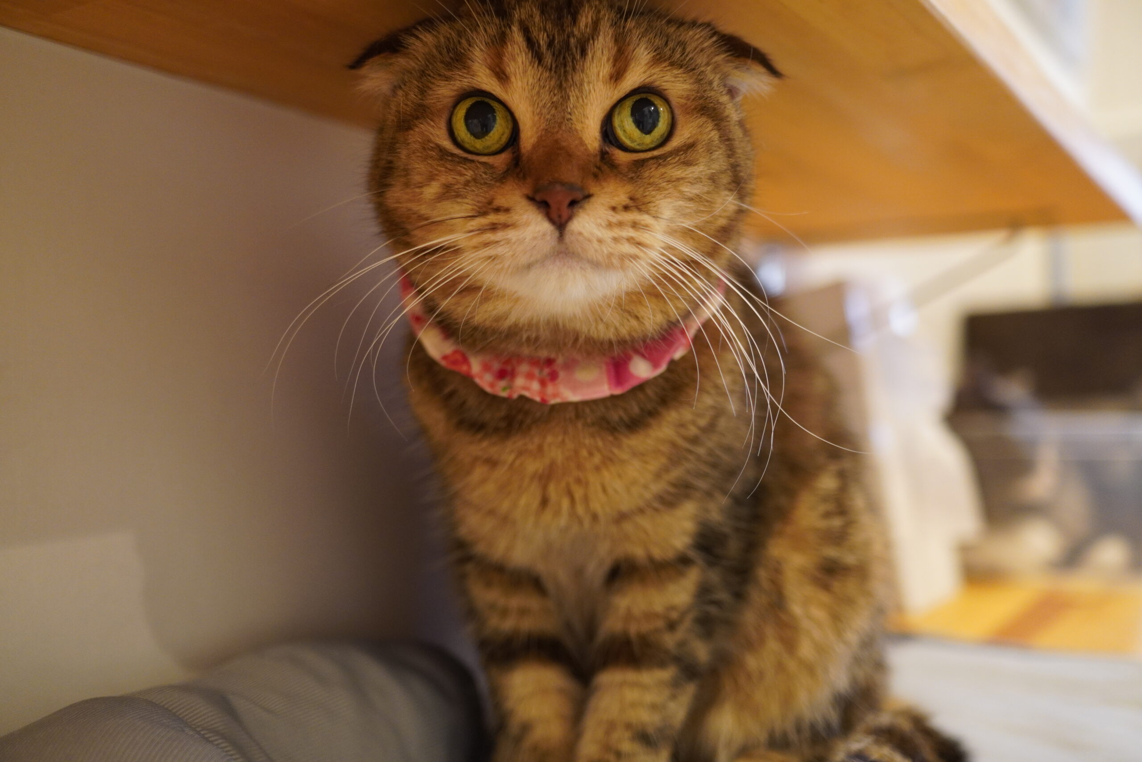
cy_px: 381
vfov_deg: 36.9
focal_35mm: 36
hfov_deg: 53.1
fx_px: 1142
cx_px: 571
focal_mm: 24
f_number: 2
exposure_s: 1/60
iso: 1000
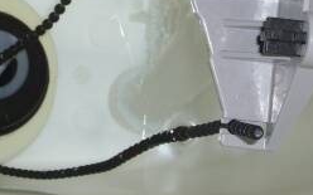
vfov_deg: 8.2
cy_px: 31
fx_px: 1356
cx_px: 109
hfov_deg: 13.1
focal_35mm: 159
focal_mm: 11.2
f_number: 4.3
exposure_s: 1/30
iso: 100
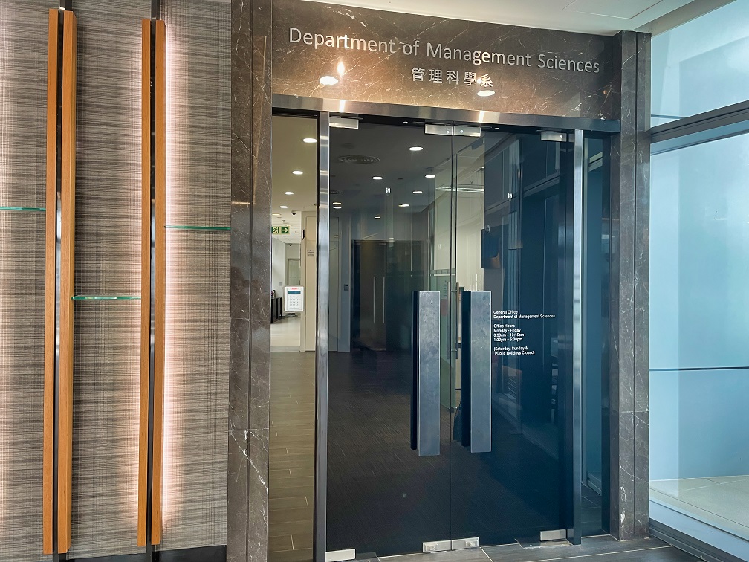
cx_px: 374
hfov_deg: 67.3
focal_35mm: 26
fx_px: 563
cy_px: 281
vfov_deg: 53.1
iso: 80
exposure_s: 1/50
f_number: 1.6
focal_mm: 4.2
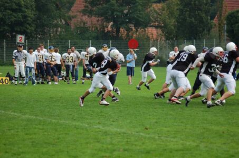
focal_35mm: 180
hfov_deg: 11.4
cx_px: 120
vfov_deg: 7.6
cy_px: 79
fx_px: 1192
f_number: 4.2
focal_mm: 120
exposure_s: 1/1000
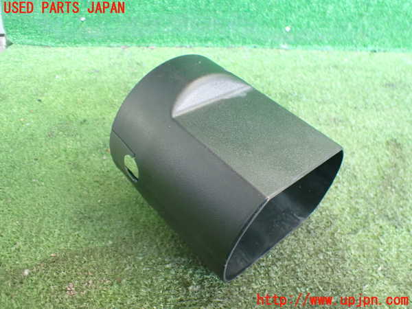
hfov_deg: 60.0
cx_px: 206
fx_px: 357
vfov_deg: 46.8
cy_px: 154
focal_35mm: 30
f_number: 2.3
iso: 800
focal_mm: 5.4
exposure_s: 1/50
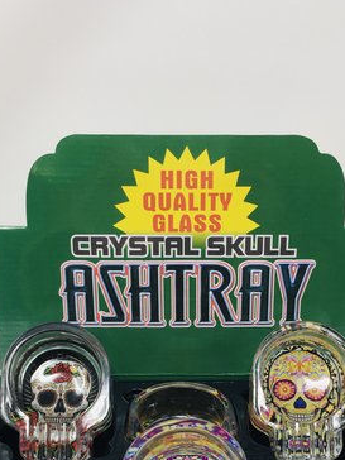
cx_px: 188
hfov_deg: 28.5
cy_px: 392
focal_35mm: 51
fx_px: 678
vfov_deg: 35.8
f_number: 2.2
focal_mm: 4.15
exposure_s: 1/60
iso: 32
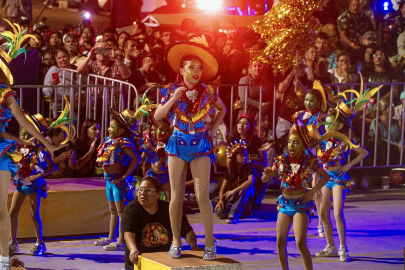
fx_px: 1564
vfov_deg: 9.9
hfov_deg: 14.8
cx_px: 202
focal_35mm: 139
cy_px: 135
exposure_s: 1/250
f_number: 4
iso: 8000
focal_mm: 93
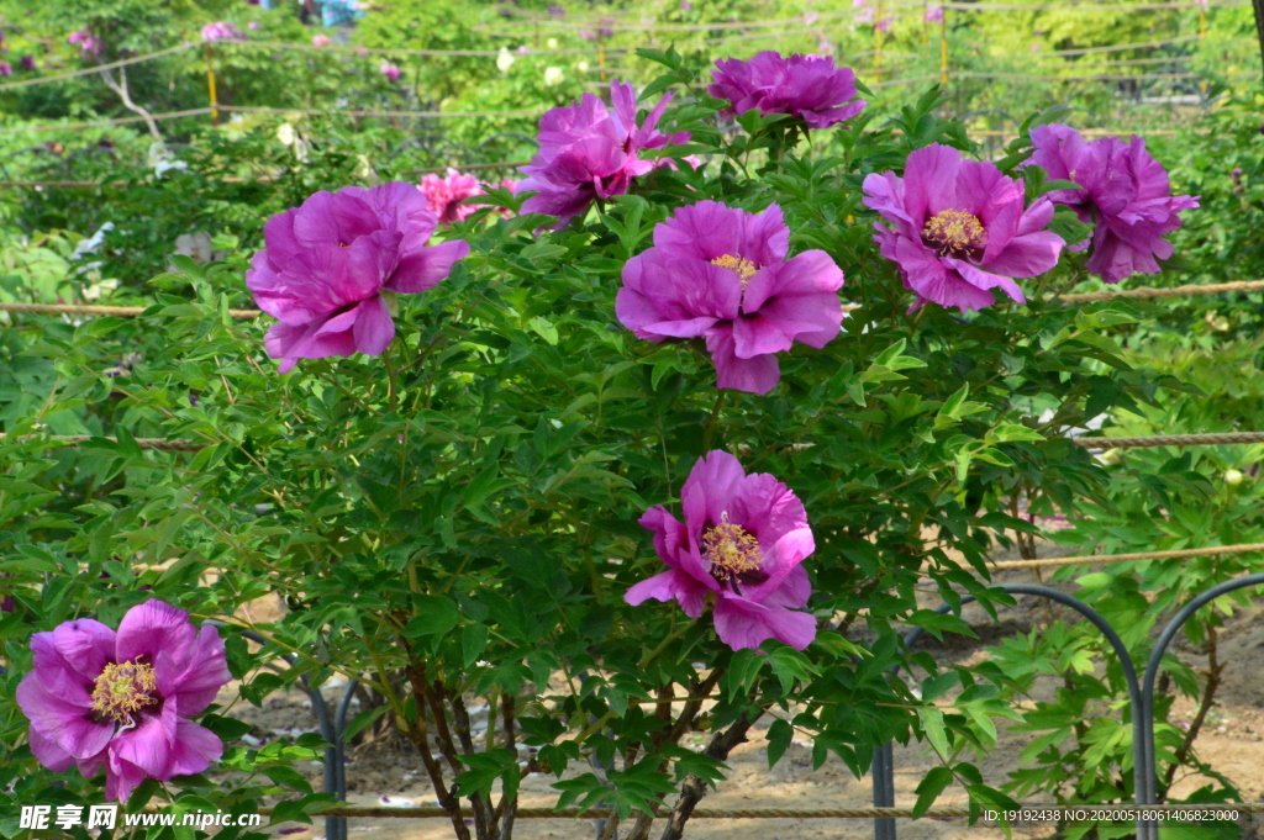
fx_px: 6104
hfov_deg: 11.8
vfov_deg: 7.9
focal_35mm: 174
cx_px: 632
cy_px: 420
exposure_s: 1/250
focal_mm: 116
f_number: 32
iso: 2800
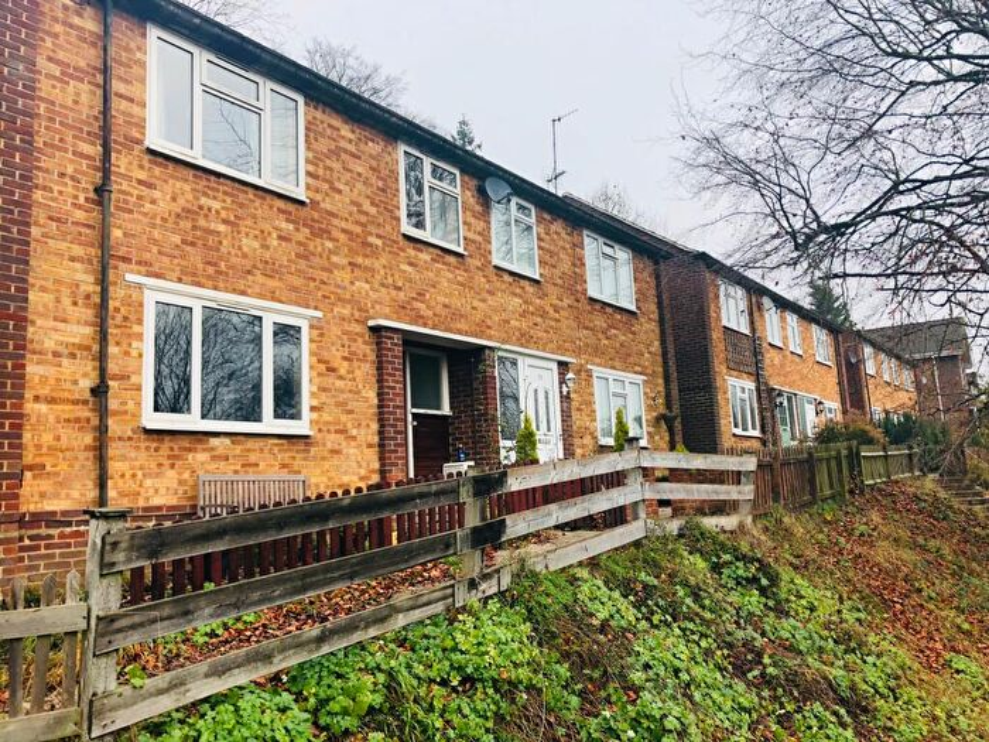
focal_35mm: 28
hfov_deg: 63.4
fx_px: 800
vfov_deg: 49.7
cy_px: 371
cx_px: 494
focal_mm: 3.99
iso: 20
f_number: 1.8
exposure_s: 1/216
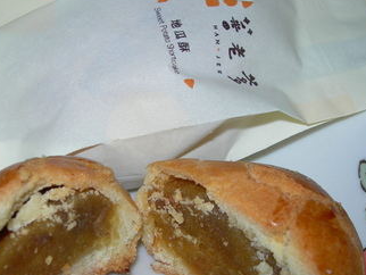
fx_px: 624
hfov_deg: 32.6
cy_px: 160
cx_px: 158
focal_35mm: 59
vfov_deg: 24.8
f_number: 4.8
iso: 50
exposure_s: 1/60.1
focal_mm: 7.8
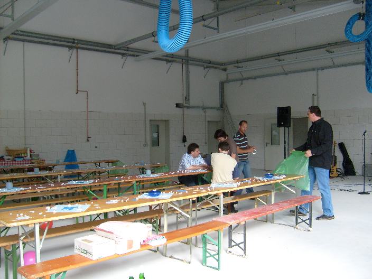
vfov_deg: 40.7
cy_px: 140
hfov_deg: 52.6
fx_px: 376
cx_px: 186
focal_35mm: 35
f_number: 2.8
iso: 100
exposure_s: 1/60
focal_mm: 5.8
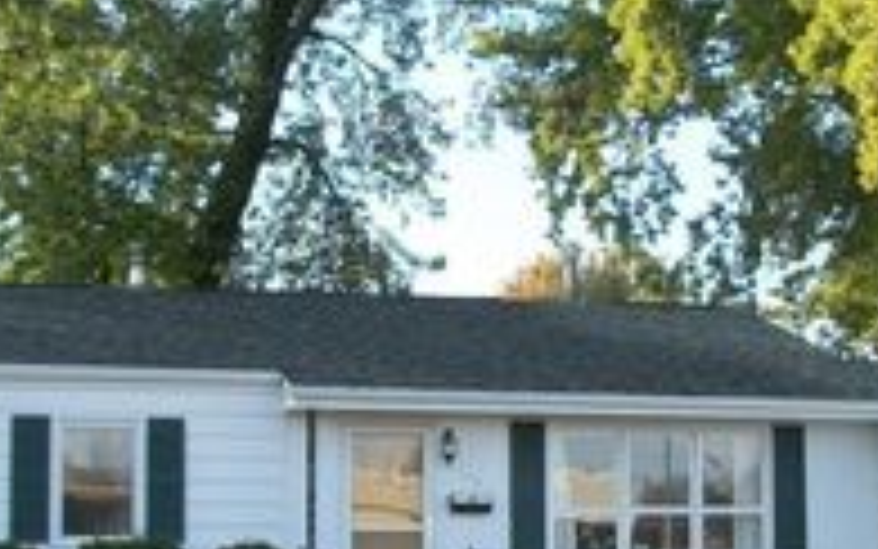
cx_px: 563
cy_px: 407
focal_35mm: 87
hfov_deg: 23.7
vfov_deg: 15.0
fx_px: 2082
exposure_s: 1/320
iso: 80
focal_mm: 5.7
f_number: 2.9
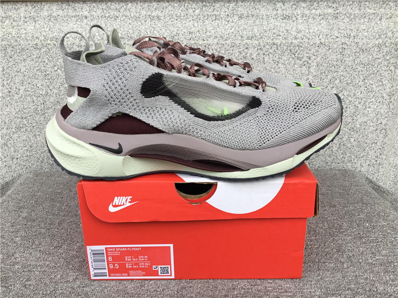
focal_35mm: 31
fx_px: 356
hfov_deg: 58.4
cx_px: 199
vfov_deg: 45.4
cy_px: 149
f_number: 2.4
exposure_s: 1/50
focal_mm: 3.3
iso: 25
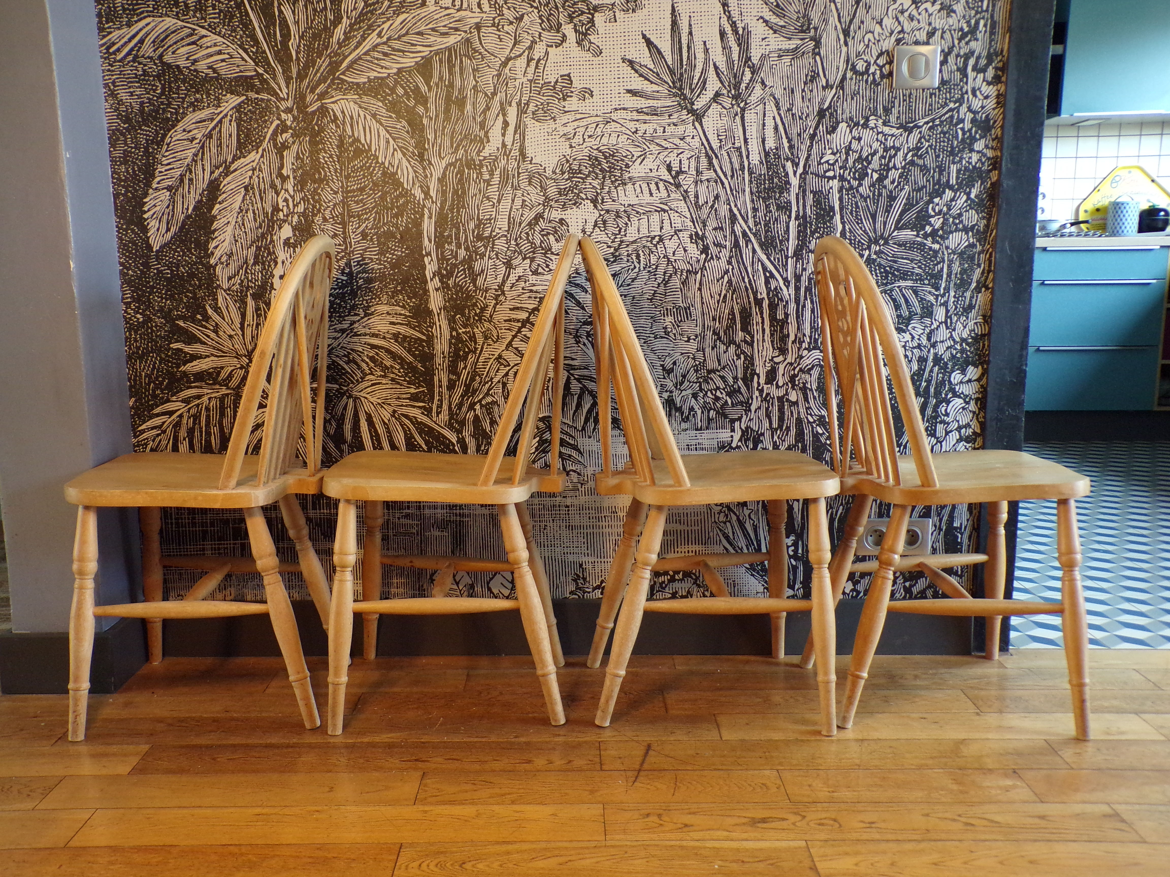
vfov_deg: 44.2
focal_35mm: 32
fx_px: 1082
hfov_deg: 56.8
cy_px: 438
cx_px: 585
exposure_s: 1/17
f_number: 3.2
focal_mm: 5.8
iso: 253
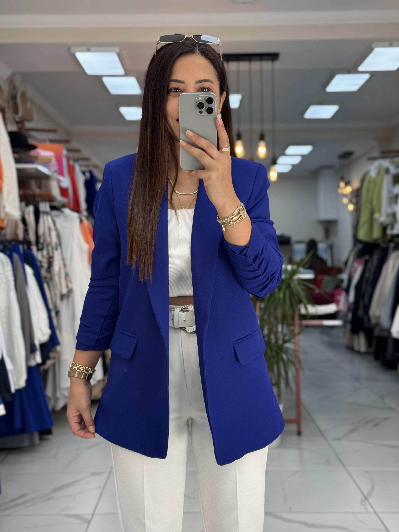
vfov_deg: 39.7
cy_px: 266
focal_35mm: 48
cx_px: 200
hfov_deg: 30.3
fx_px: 738
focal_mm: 6.76
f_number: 1.78
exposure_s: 1/100
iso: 64
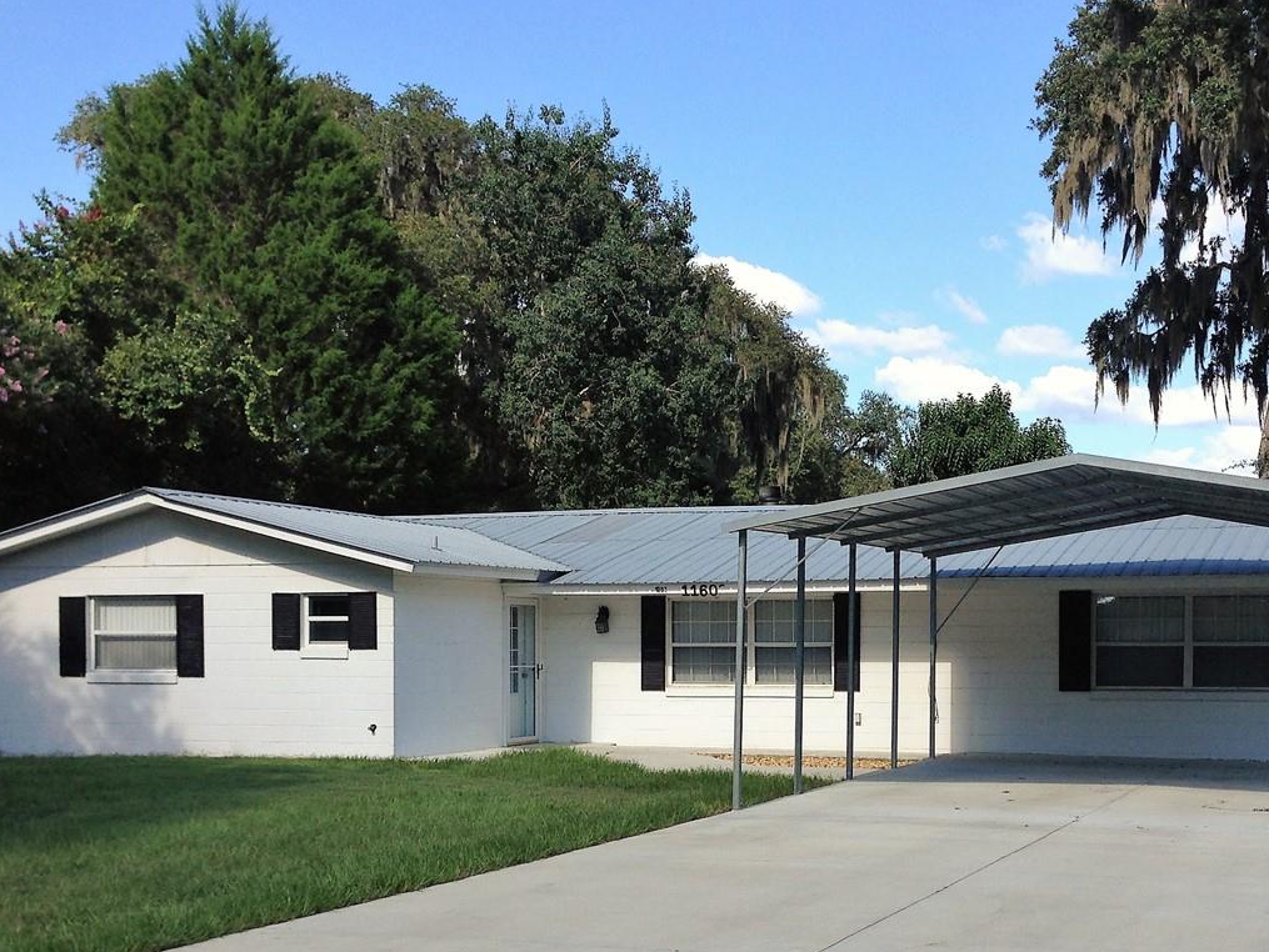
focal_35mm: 52
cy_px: 706
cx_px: 809
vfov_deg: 27.7
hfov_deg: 36.6
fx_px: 1907
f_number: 2.4
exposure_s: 1/985
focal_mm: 4.12
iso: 50
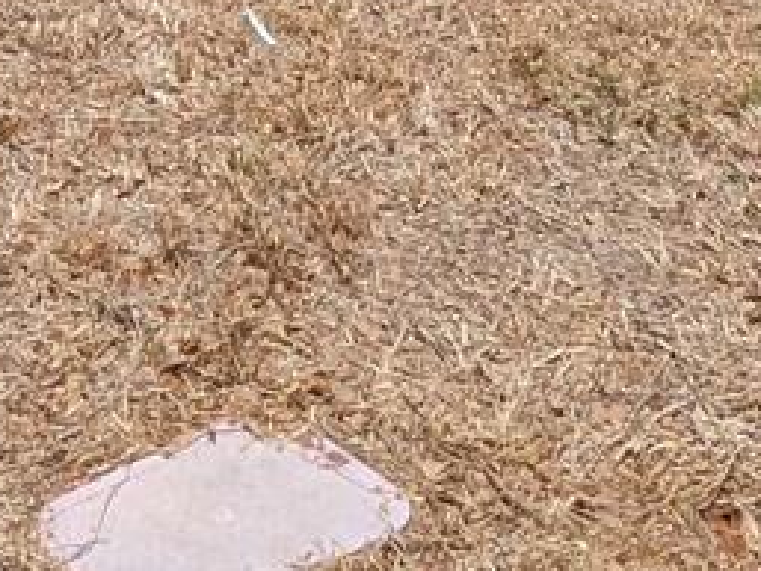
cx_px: 191
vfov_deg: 13.4
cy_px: -722
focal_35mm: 87
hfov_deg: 22.3
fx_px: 1914
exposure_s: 1/3106
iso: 48
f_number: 2.2
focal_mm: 1.83
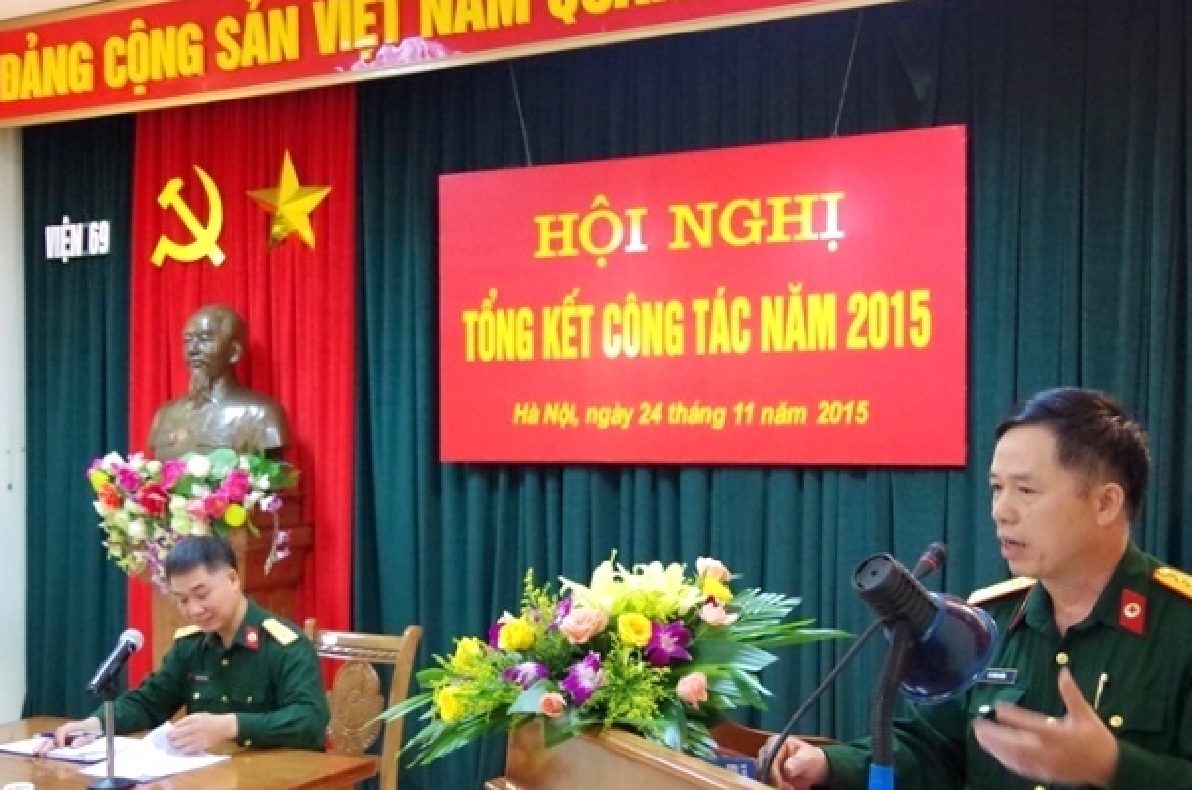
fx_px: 1355
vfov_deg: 32.4
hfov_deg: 47.5
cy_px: 494
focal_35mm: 41
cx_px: 630
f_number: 4
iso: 3200
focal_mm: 21
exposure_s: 1/40
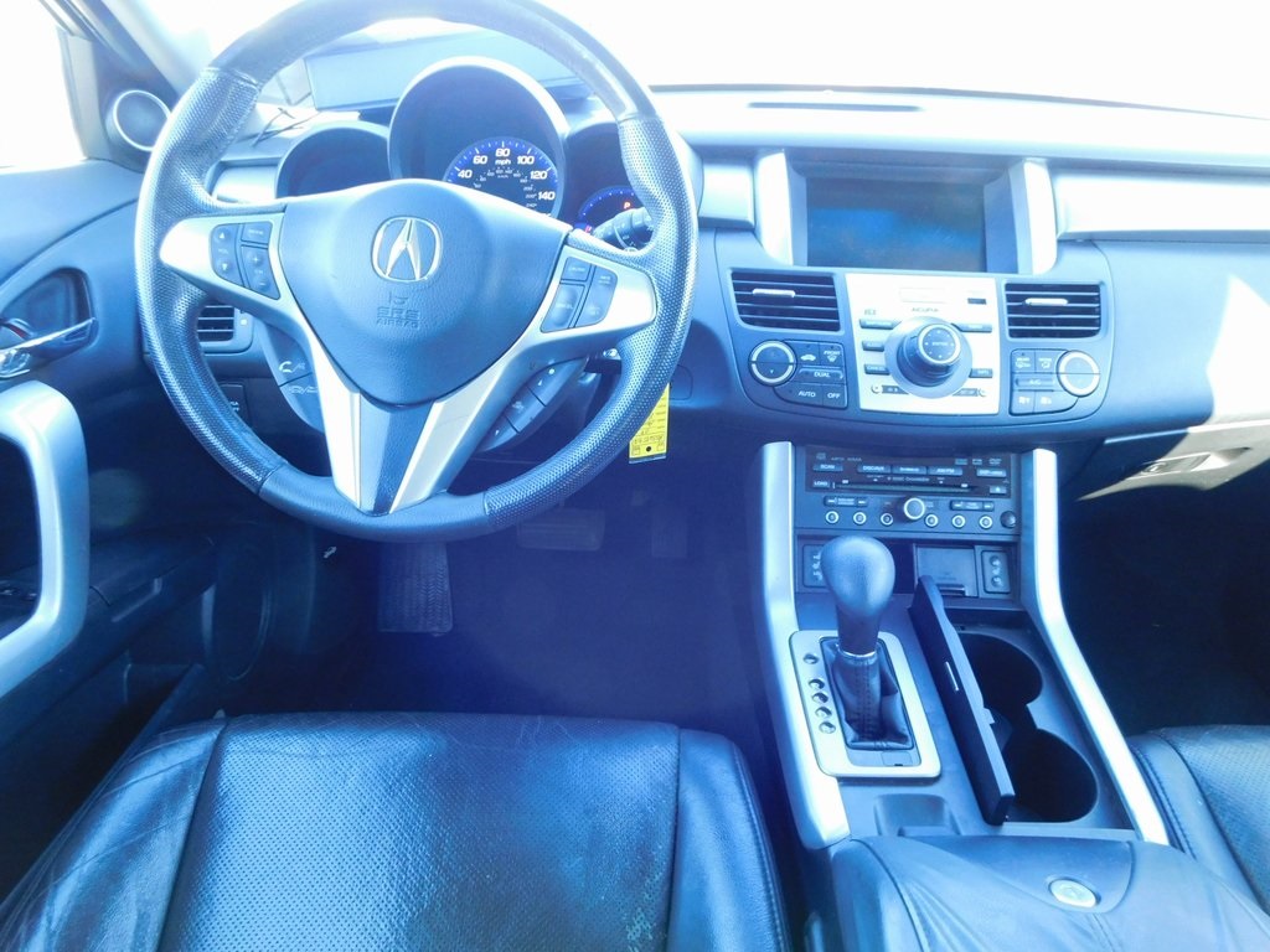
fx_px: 844
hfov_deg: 73.9
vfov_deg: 58.9
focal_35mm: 23
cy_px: 476
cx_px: 635
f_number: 3
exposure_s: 1/30
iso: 320
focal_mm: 4
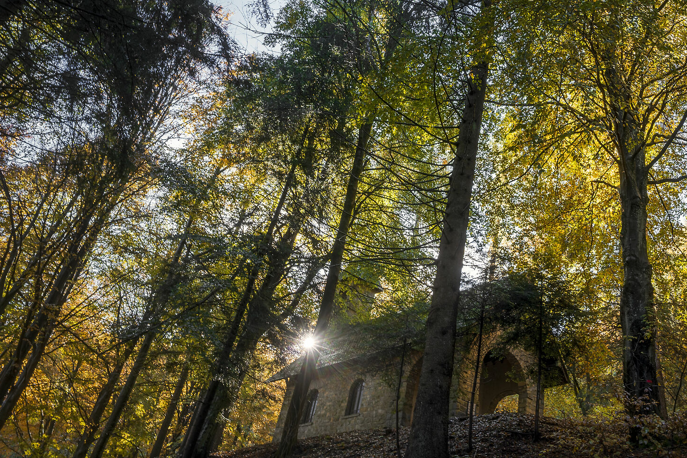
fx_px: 534
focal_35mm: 28
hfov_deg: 60.8
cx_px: 538
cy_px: 228
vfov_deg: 46.4
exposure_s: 1/20
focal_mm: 17
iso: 100
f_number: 7.1
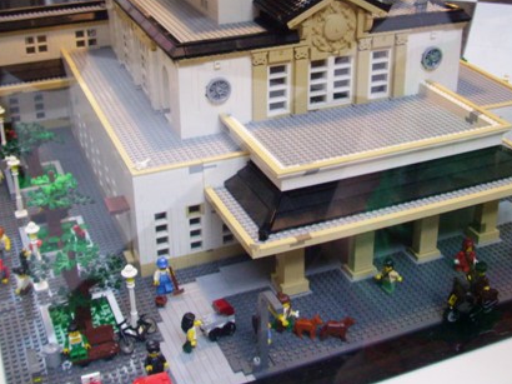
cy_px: 151
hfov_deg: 38.2
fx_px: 739
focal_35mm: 50
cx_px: 280
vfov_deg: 29.0
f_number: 2.9
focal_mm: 5.7
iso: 125
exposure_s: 1/30
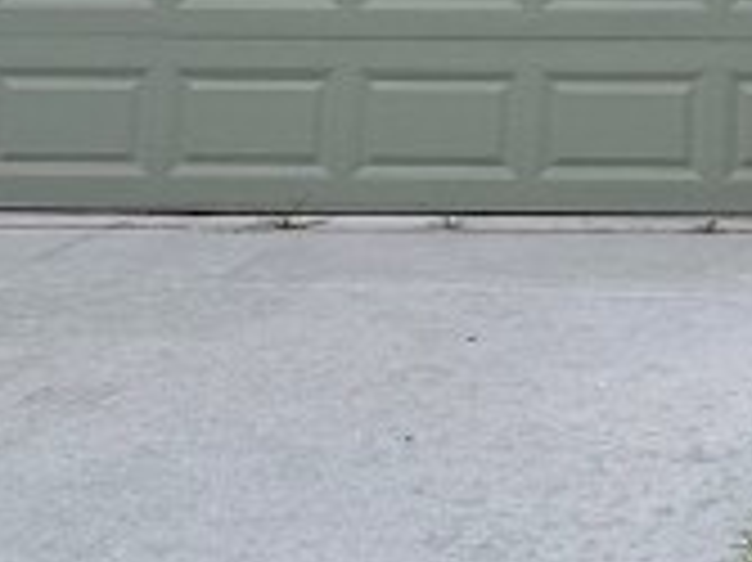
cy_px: -265
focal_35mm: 86
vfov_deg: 15.8
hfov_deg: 20.2
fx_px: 1867
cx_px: 1063
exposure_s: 1/1642
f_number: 2.2
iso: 40
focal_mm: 2.22
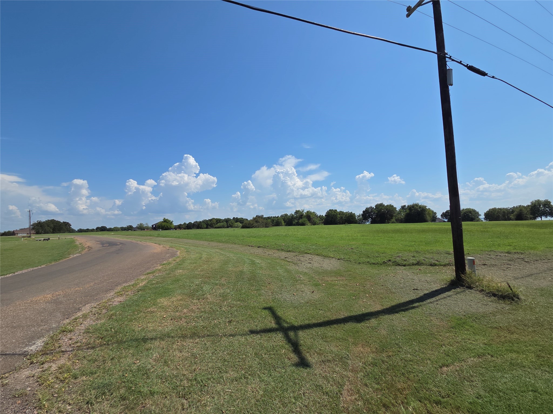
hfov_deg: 106.2
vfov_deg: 89.9
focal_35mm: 13
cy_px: 207
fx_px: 208
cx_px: 276
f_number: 2.2
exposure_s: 1/3819
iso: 50
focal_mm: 2.2
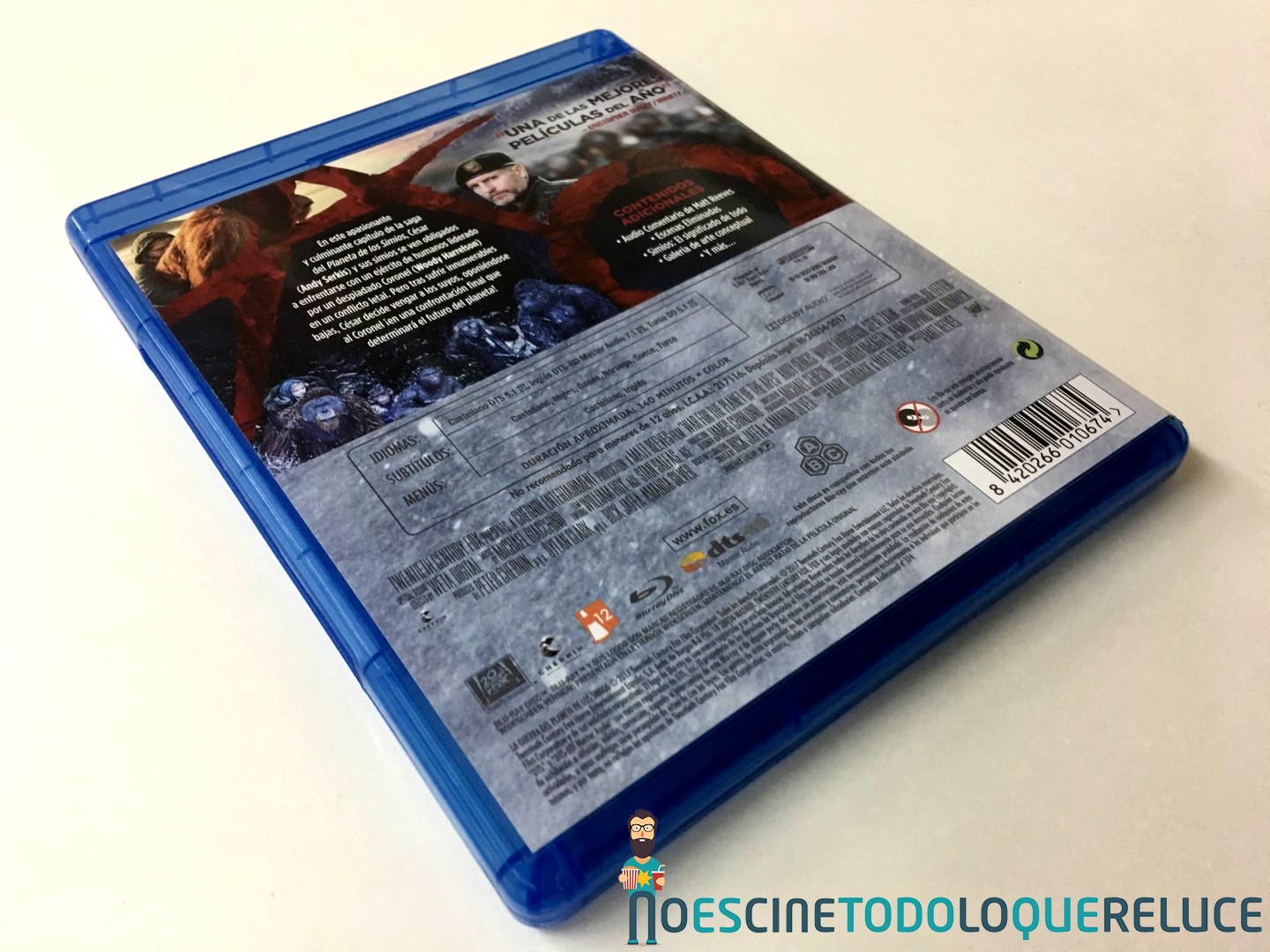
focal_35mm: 29
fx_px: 1064
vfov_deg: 48.2
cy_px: 476
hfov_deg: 61.7
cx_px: 635
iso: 50
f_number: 2.2
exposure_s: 1/17
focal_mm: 4.15
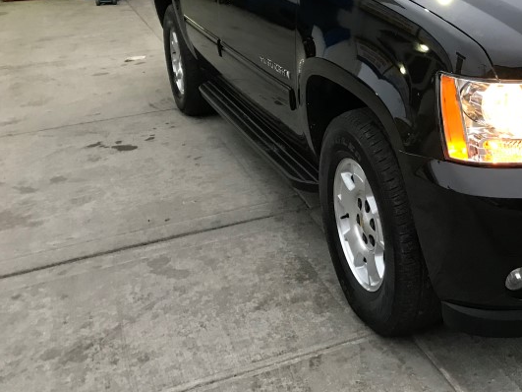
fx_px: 814
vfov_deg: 26.4
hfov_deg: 33.4
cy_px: 69
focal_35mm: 54
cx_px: 486
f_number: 1.8
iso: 40
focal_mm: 3.99
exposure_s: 1/20
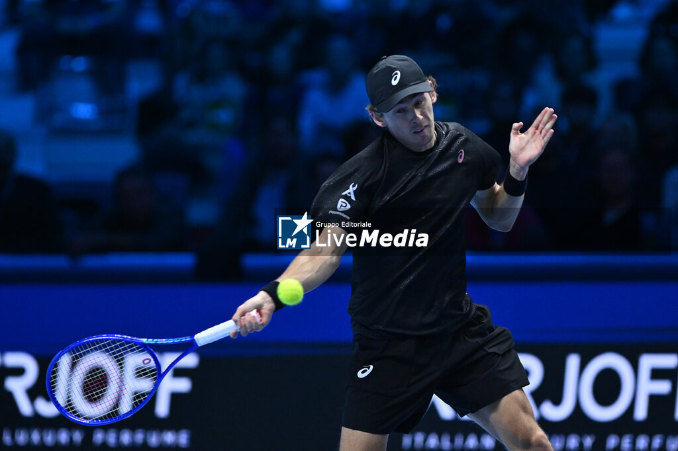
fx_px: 5648
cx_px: 339
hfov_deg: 6.9
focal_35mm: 300
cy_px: 226
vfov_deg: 4.6
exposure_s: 1/1534
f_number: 3.2
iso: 2500
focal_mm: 300
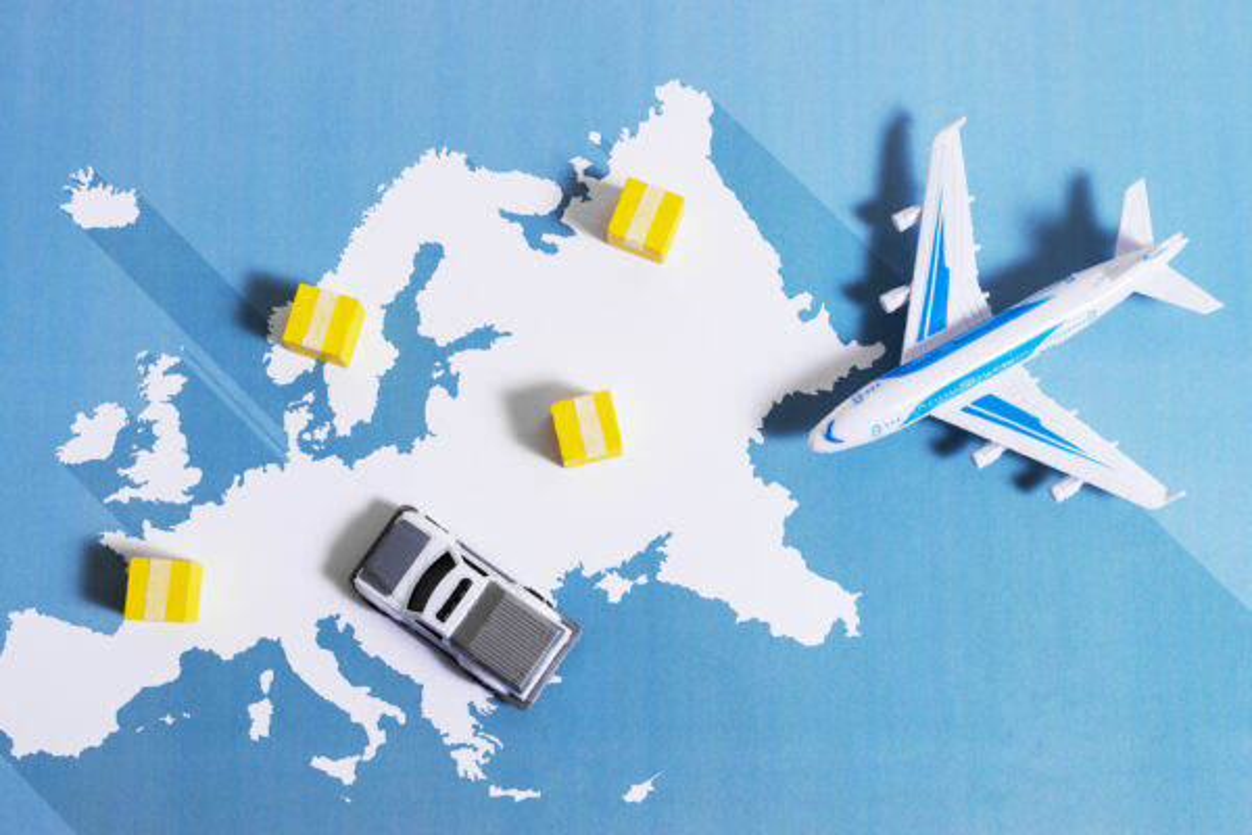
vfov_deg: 27.0
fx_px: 1739
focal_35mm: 50
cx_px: 626
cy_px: 418
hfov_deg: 39.6
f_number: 9
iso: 100
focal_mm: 50
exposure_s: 1/125
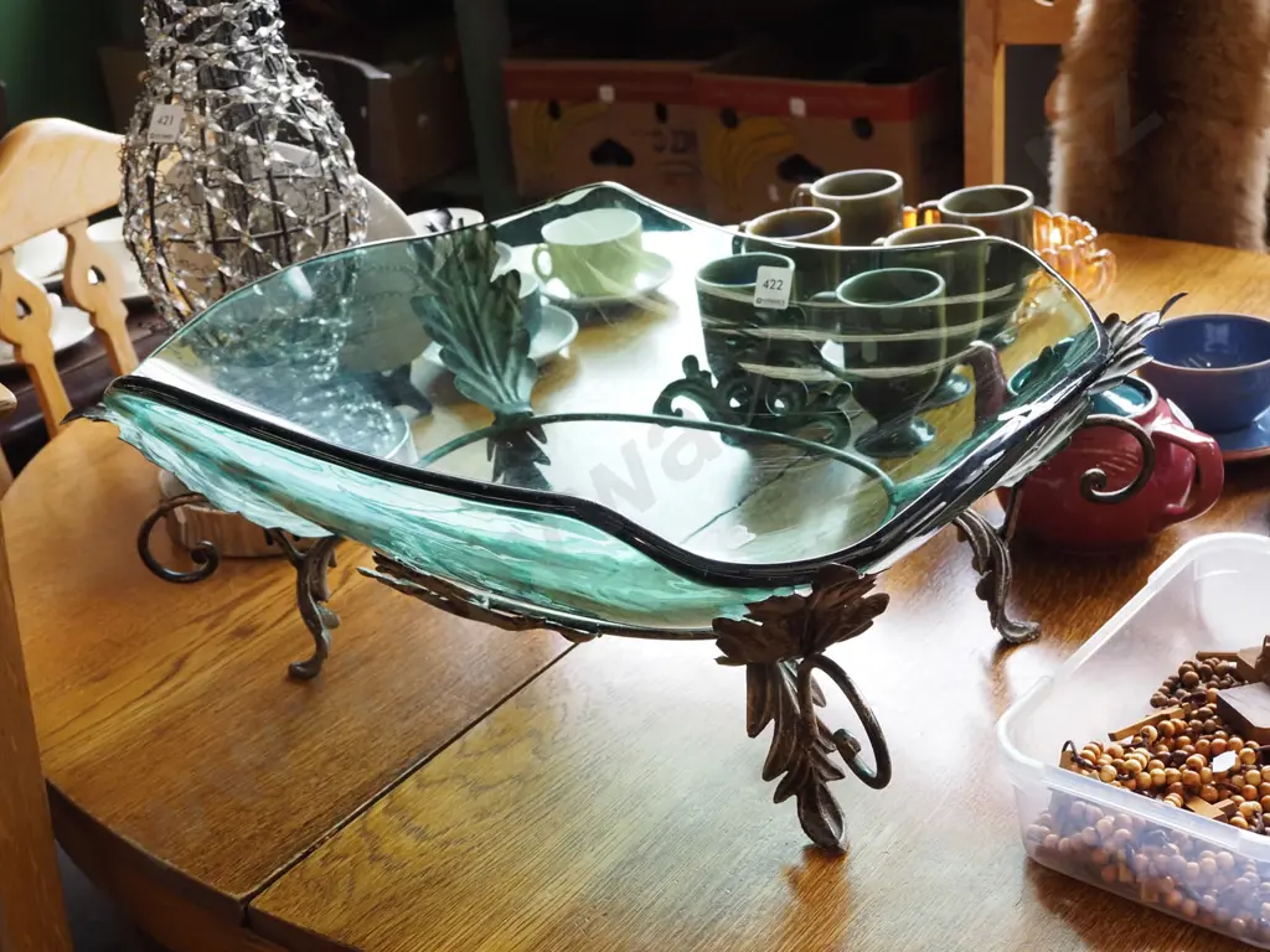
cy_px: 476
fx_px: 1761
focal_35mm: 48
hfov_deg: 39.7
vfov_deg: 30.3
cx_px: 635
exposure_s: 1/250
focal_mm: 24
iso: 3200
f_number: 5.6
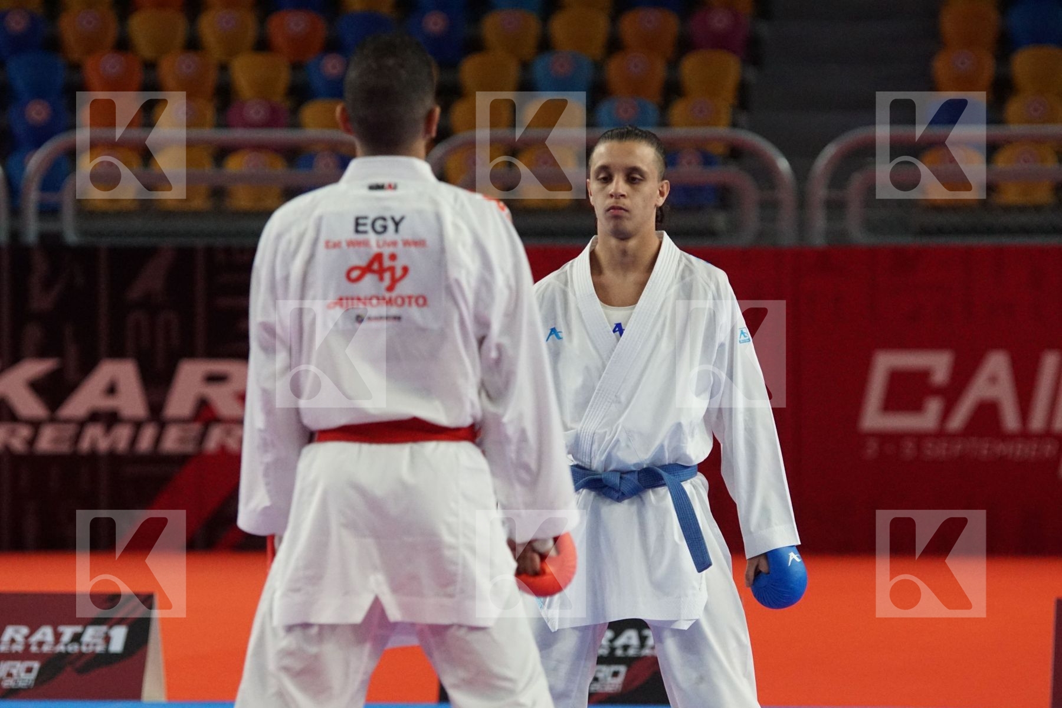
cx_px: 531
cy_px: 354
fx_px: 6637
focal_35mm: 225
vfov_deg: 6.1
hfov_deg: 9.1
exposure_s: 1/2000
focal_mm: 150
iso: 3200
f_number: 3.2
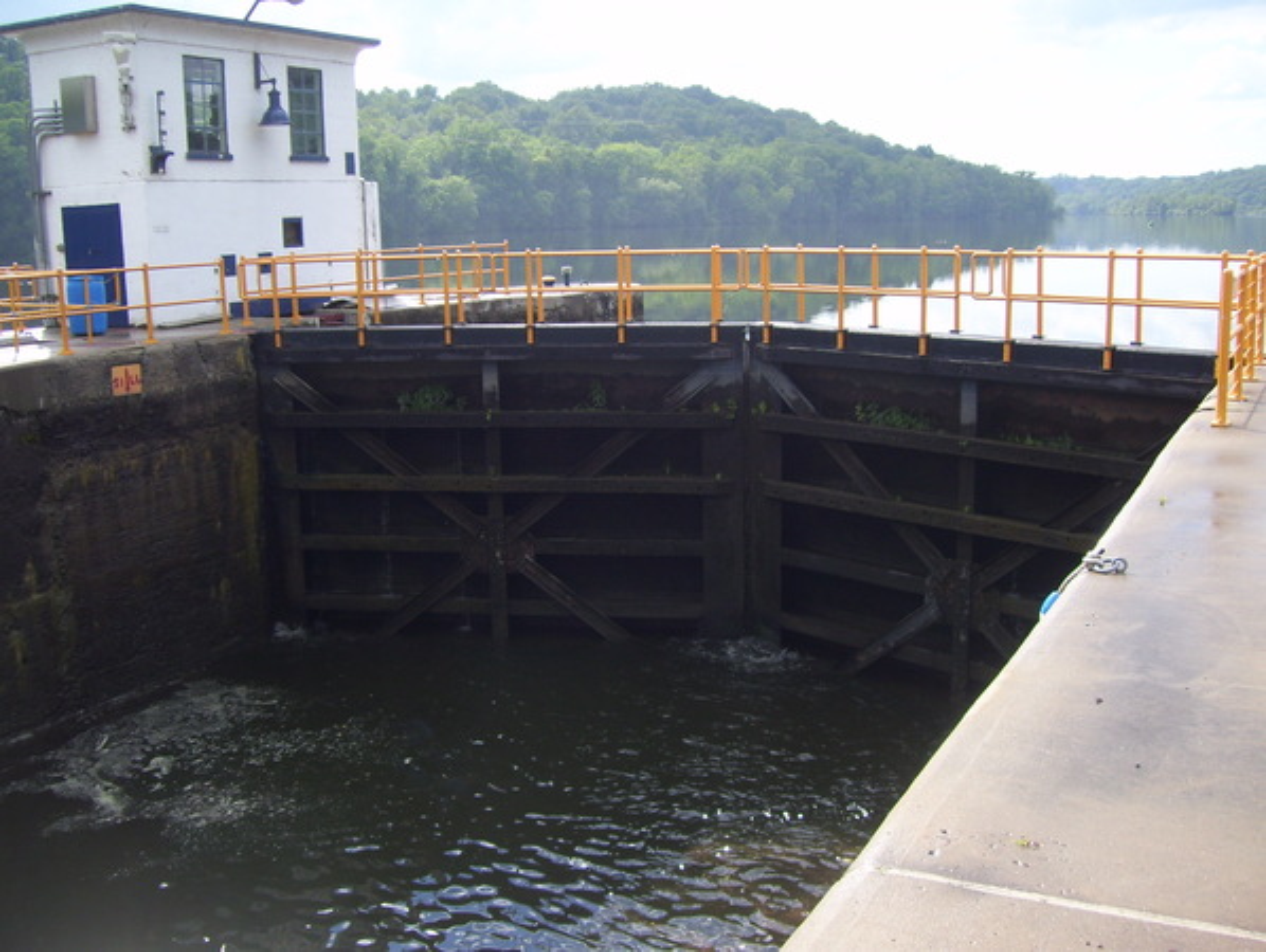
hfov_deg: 51.3
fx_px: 1318
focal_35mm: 36
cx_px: 633
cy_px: 476
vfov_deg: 39.7
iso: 80
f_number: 2.7
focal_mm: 6
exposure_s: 1/500
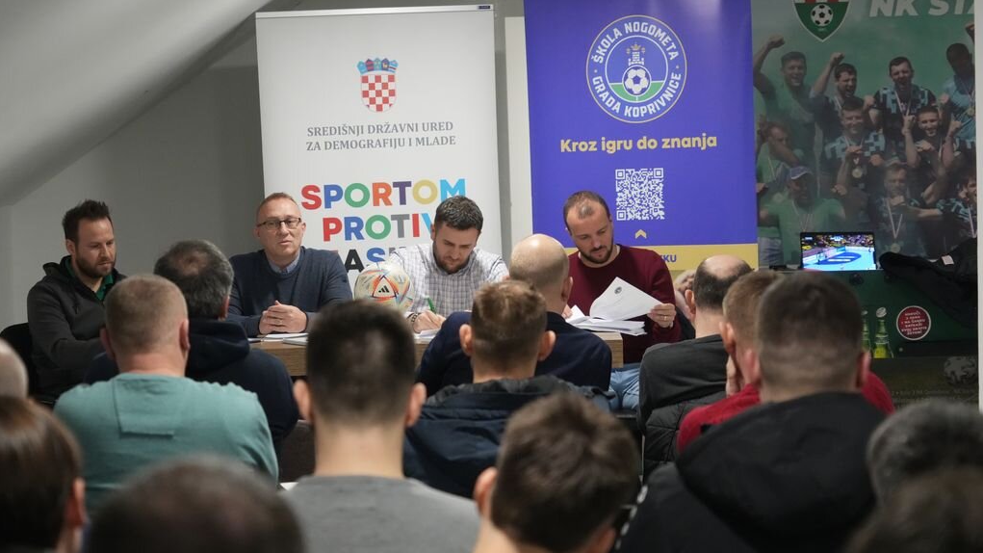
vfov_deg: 11.8
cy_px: 281
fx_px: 2684
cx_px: 491
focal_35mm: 103
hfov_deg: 20.8
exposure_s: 1/100
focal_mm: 98
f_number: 5.6
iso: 8000
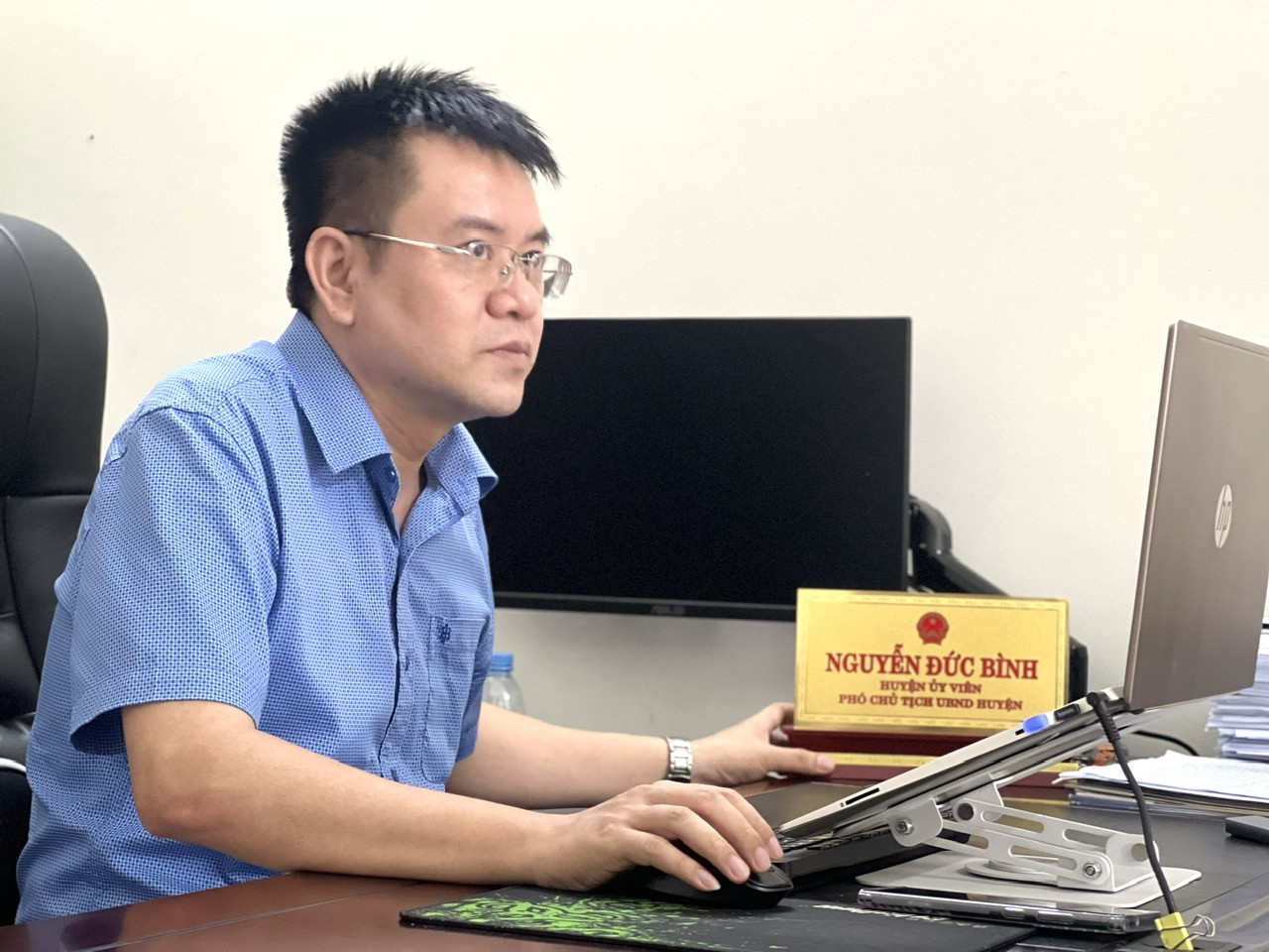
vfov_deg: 19.1
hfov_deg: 25.3
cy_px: 476
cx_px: 634
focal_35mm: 77
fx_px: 2823
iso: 400
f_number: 2.8
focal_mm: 9
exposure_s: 1/40
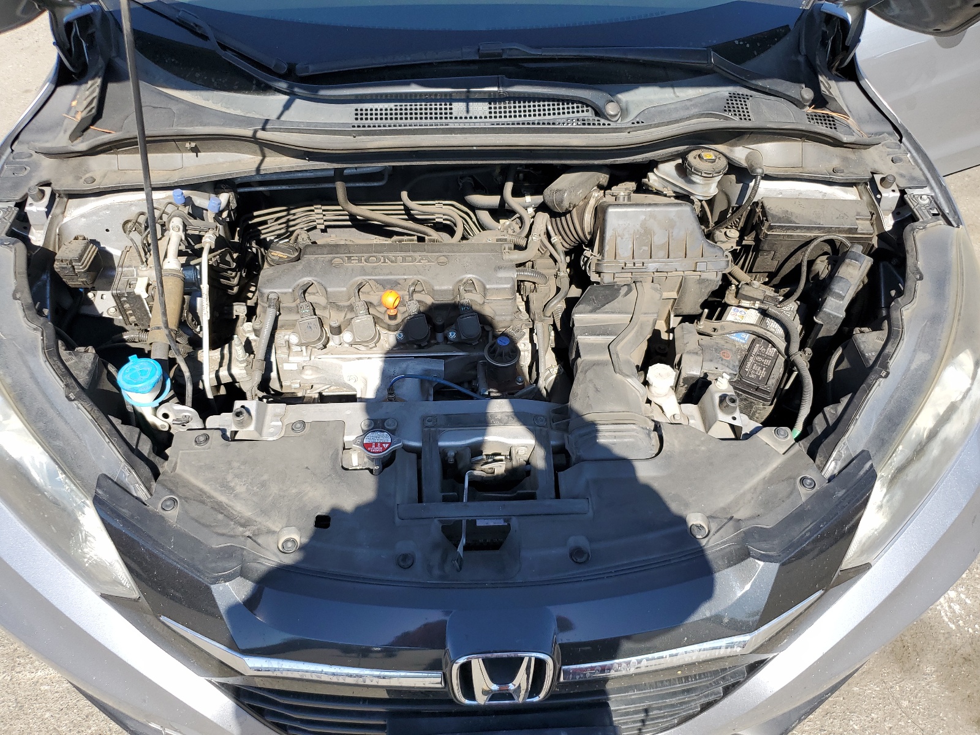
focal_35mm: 26
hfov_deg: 67.3
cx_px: 490
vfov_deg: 53.1
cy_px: 368
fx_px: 736
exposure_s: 1/1429
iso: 50
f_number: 1.5
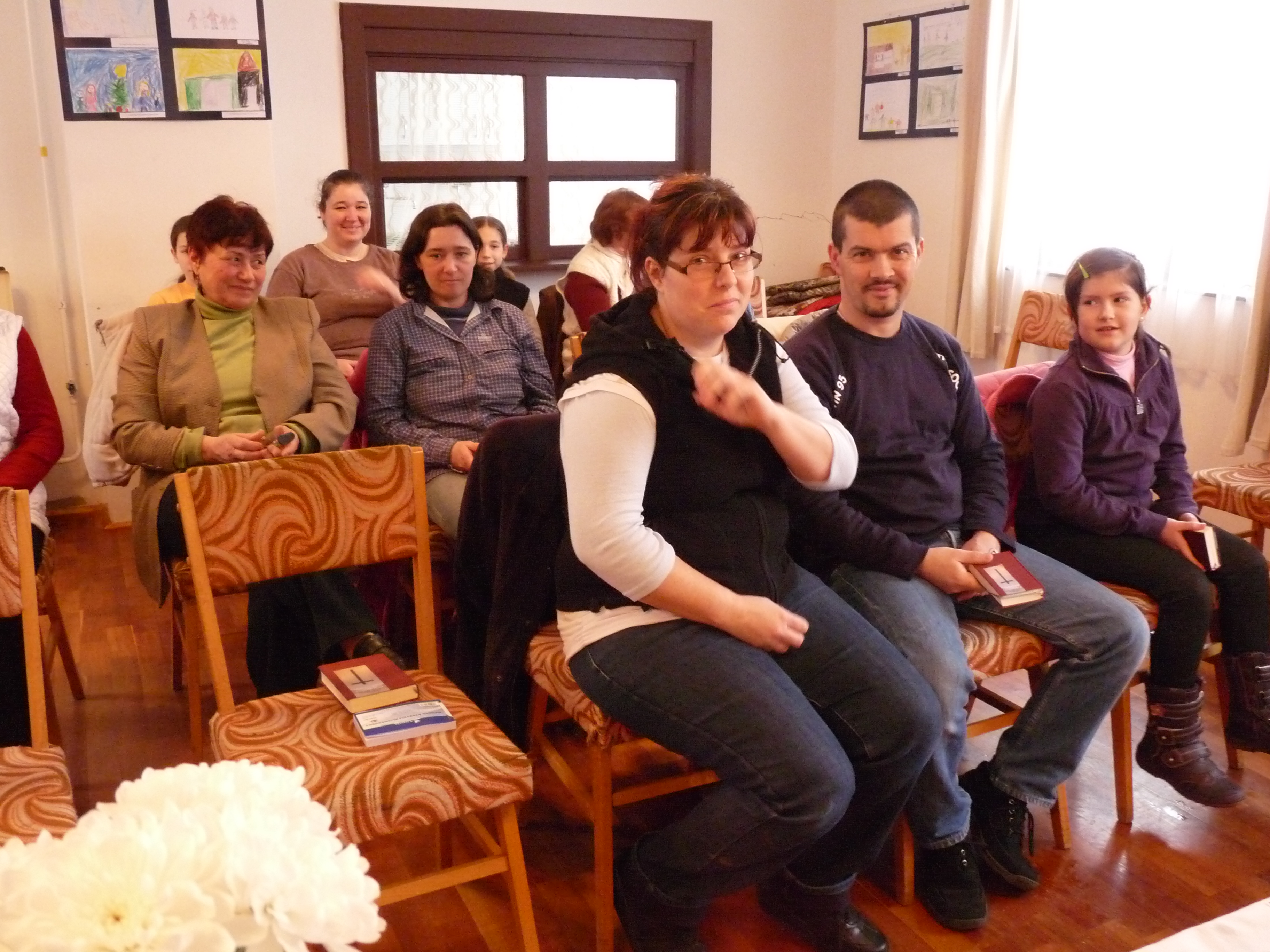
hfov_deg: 58.4
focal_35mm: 31
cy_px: 476
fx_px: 1137
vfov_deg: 45.4
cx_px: 635
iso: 800
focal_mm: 5.4
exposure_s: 1/50
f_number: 3
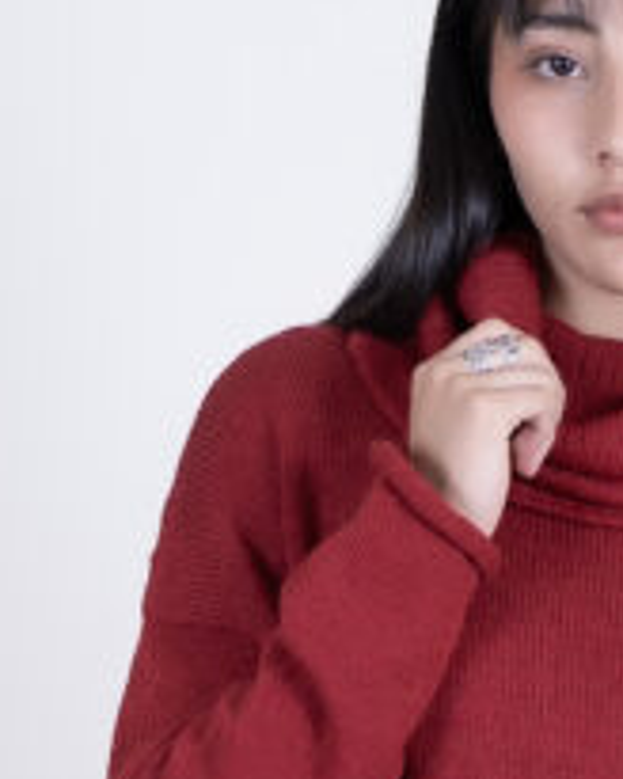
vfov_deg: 6.8
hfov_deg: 5.6
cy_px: 1596
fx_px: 6315
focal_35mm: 274
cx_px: 555
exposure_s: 1/125
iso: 160
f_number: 3.5
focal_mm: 35
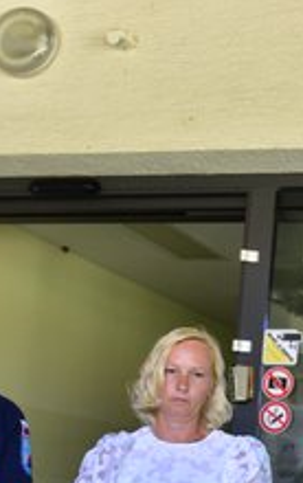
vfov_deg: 25.2
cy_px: 363
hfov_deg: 14.3
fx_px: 1067
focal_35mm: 81
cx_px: 545
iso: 1600
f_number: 5.6
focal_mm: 35
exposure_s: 1/250
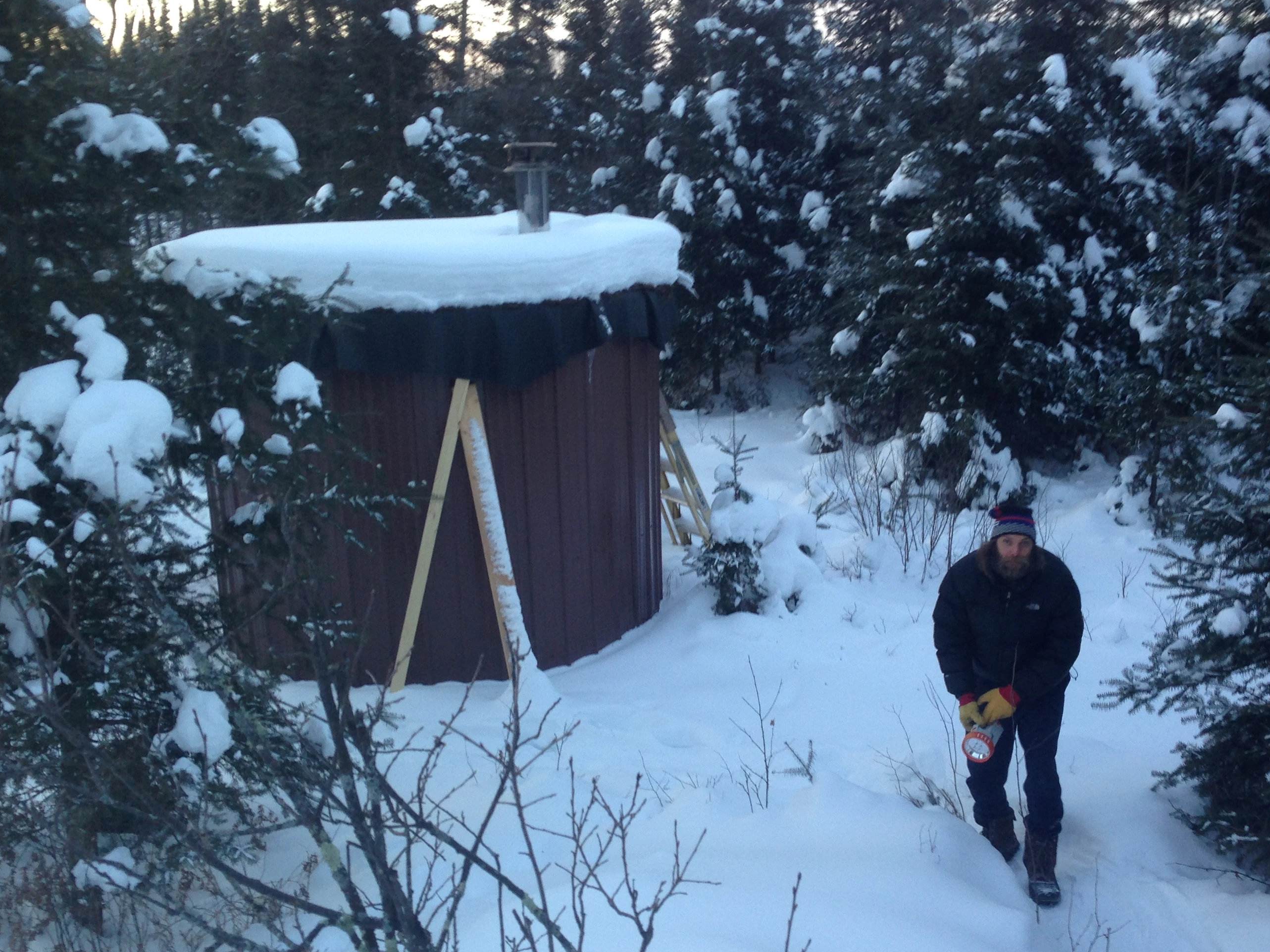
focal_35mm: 42
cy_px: 531
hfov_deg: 44.8
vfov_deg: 34.3
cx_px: 681
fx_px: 1541
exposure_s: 1/40
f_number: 2.4
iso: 50
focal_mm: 4.12
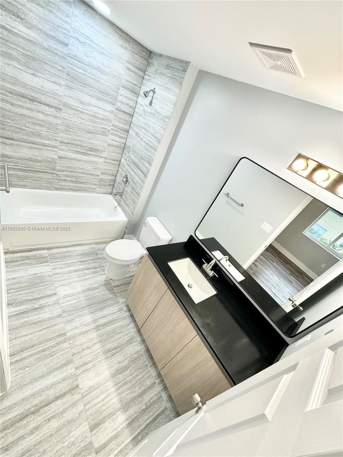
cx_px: 172
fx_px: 185
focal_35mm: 14
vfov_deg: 102.1
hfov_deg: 85.7
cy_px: 228
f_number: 2.2
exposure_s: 1/120
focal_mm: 2.22
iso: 250
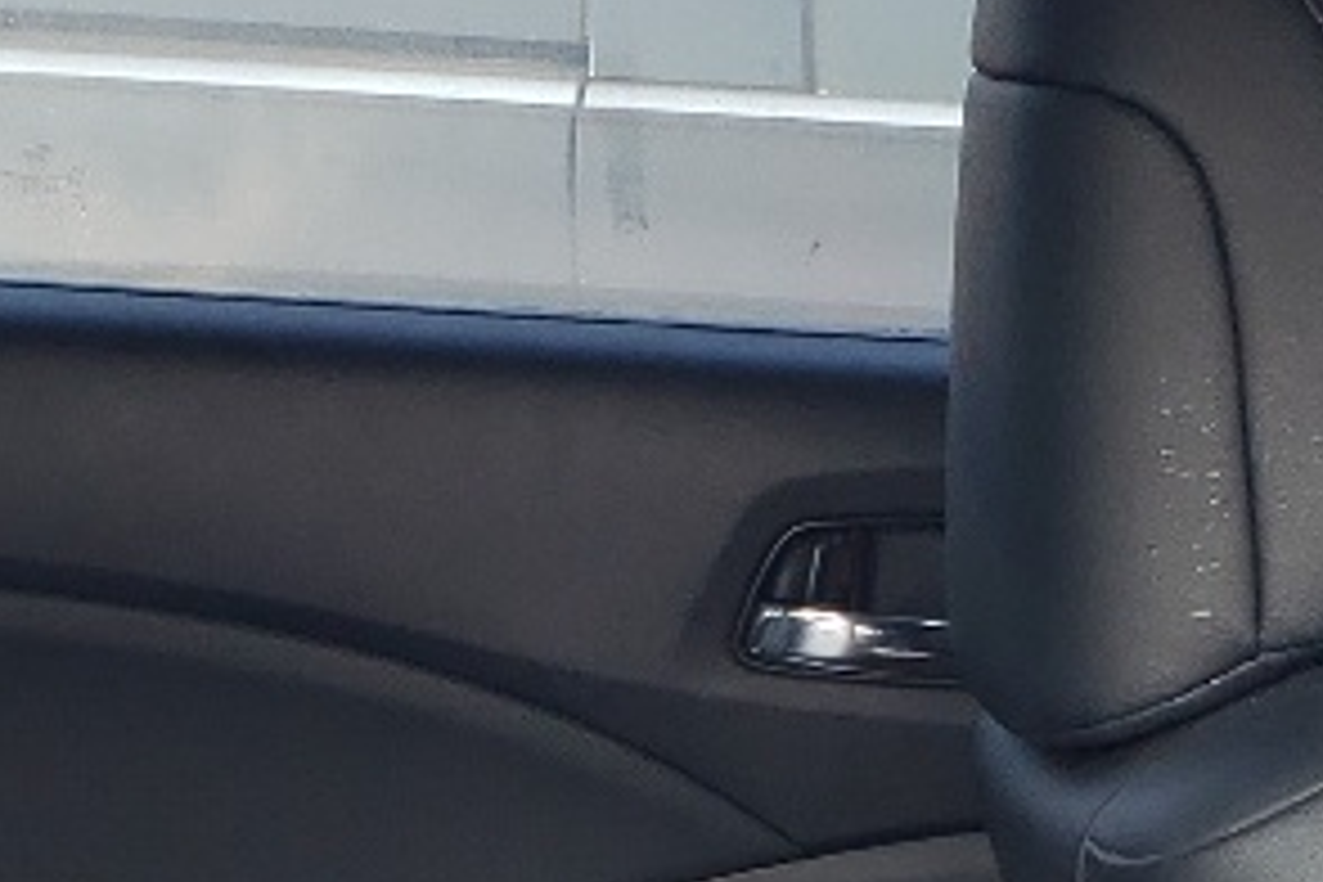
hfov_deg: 13.9
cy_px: 1449
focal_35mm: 147
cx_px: 918
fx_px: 5402
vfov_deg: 9.0
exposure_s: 1/159
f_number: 1.5
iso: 50
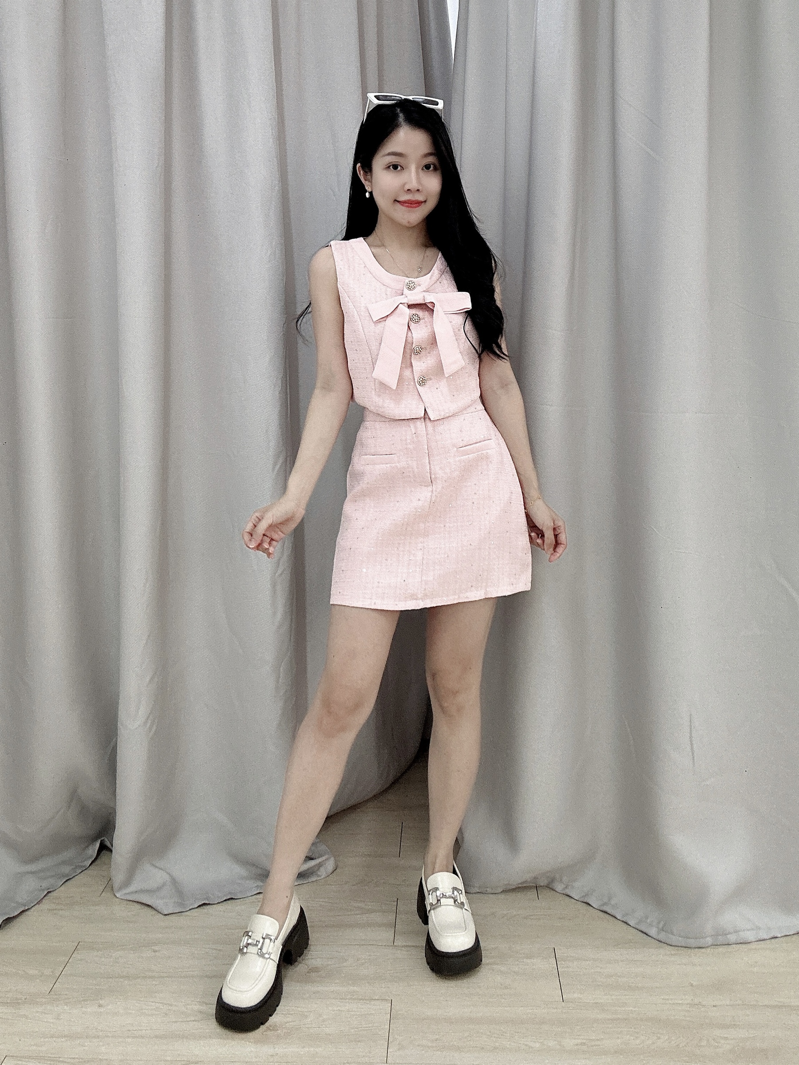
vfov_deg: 73.9
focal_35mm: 23
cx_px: 400
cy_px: 532
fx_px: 708
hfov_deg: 58.9
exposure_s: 1/50
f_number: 1.9
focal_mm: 2.69
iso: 100
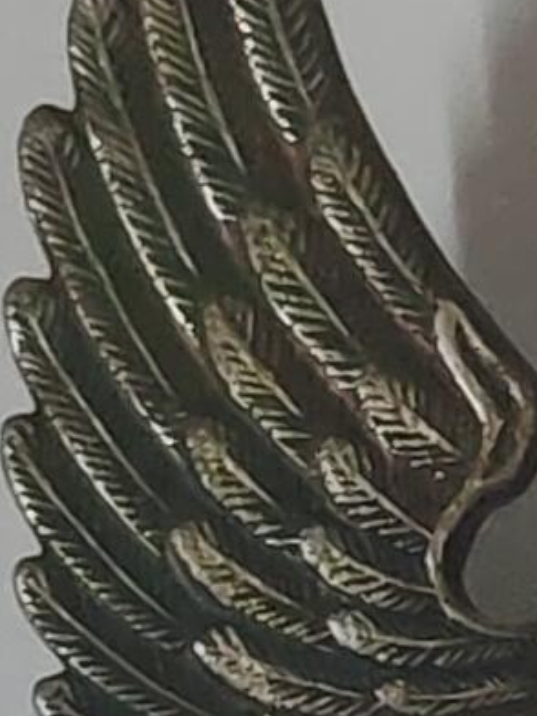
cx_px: 795
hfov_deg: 4.7
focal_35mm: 312
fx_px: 6453
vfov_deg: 6.3
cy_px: 827
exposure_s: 1/33
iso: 500
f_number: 1.95
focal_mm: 5.52
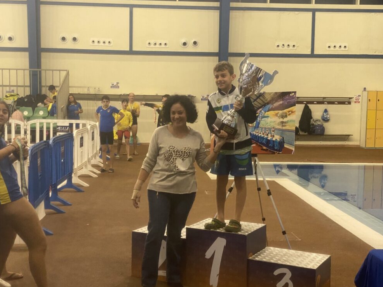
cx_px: 186
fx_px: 598
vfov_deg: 27.0
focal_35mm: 54
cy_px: 146
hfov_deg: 35.5
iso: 320
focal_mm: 6
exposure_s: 1/50
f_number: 2
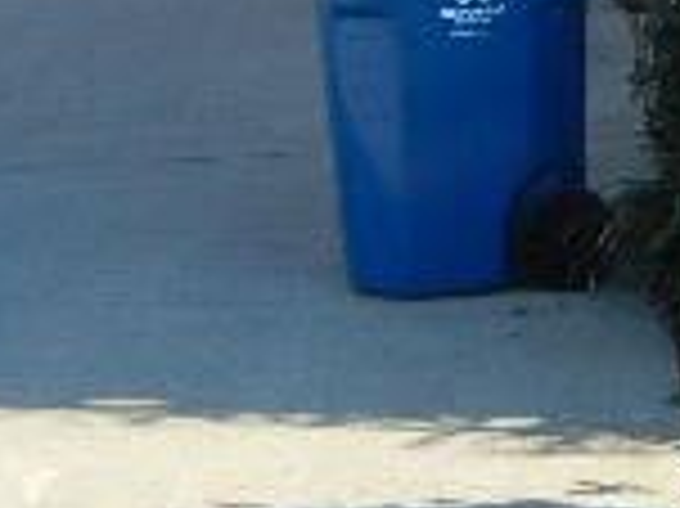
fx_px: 2493
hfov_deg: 15.1
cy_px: -310
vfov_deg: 11.1
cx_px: 743
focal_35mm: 127
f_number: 3.5
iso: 160
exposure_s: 1/414
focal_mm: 5.4
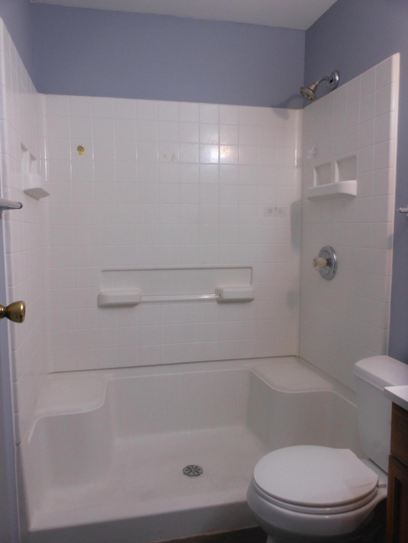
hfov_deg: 49.7
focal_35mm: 28
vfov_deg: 63.4
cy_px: 272
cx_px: 204
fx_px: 440
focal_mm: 5
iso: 200
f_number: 3.7
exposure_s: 1/30
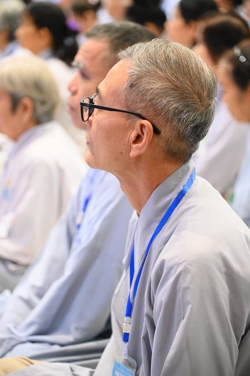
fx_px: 1253
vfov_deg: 17.1
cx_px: 125
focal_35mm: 120
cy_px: 188
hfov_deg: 11.4
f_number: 4
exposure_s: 1/160
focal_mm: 120
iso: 12800
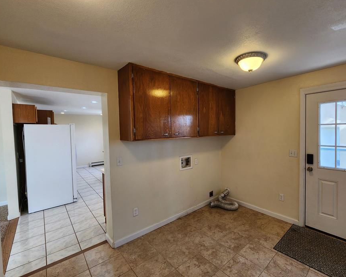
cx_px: 200
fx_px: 154
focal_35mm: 15
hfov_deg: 96.0
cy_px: 136
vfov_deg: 84.0
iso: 100
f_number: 2.2
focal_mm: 2.2
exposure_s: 1/60
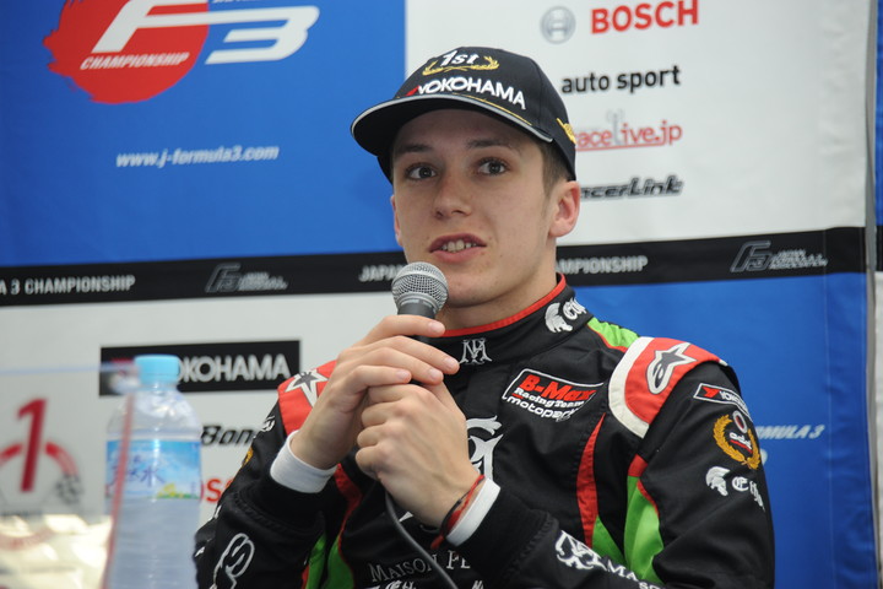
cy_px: 294
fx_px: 3311
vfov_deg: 10.2
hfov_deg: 15.2
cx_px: 442
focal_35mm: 135
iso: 800
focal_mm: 135
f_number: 5.6
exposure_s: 1/125
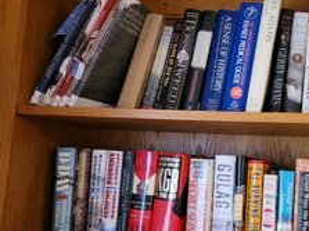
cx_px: 215
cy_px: 121
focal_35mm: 40
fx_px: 357
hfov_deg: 45.8
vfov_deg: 35.9
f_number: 1.8
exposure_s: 1/30
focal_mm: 5.4
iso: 640
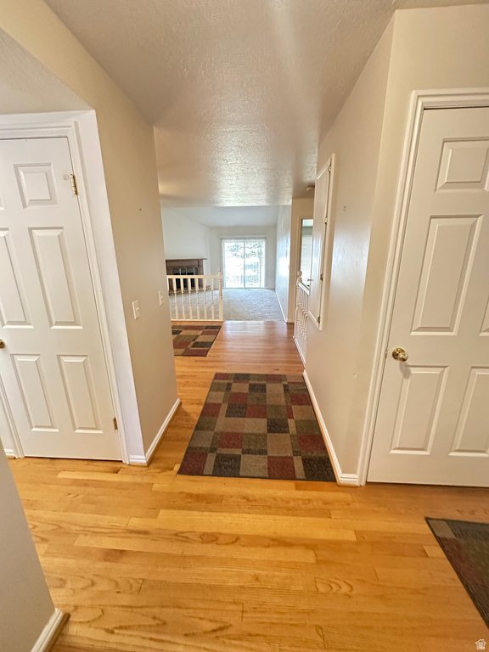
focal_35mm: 14
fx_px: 264
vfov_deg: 102.1
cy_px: 326
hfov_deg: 85.7
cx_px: 244
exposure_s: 1/40
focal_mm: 2.22
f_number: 2.2
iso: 1000
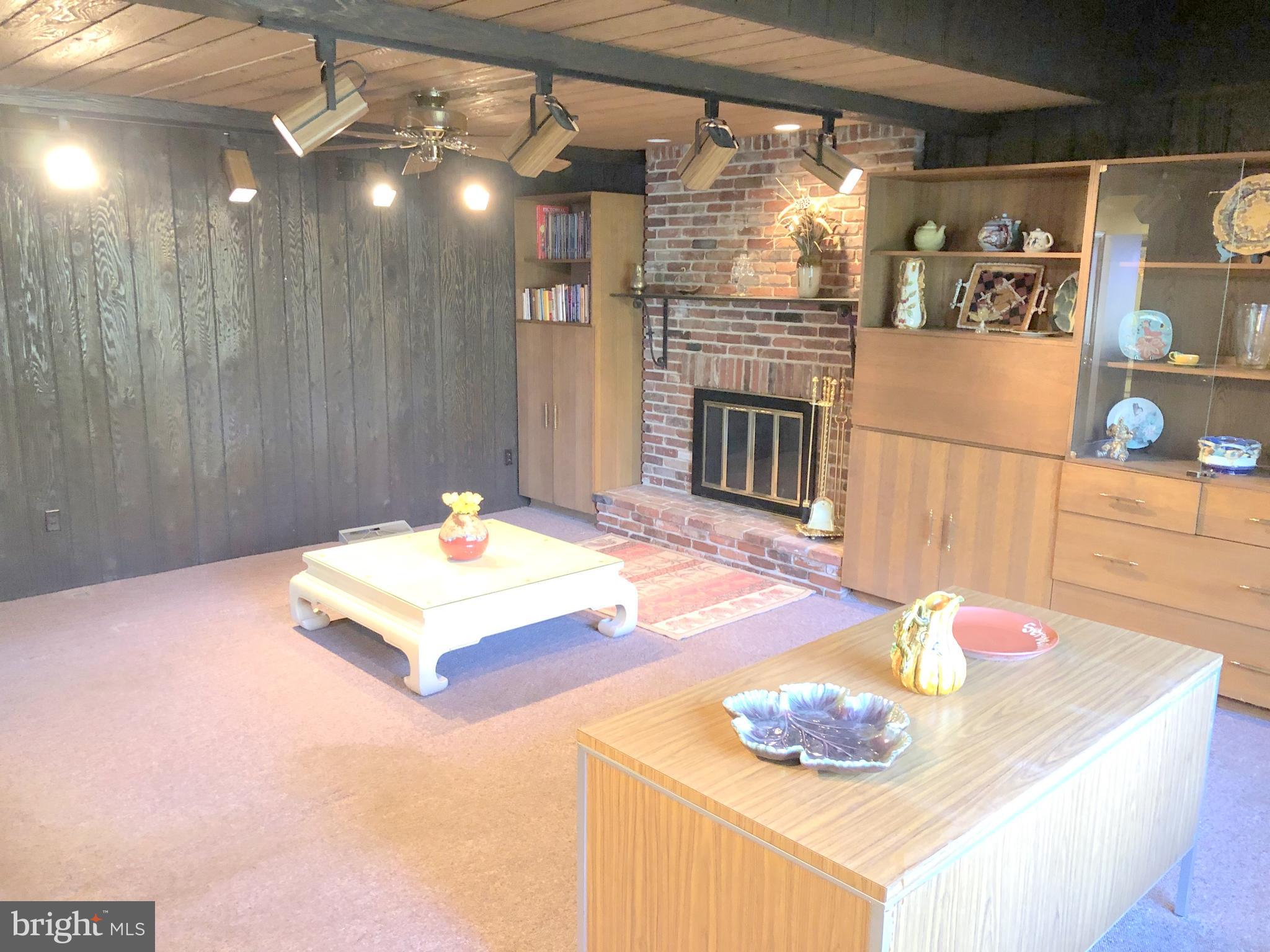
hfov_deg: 63.4
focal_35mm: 28
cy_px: 476
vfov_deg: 49.7
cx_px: 635
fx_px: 1027
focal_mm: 3.99
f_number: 1.8
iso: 100
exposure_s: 1/5
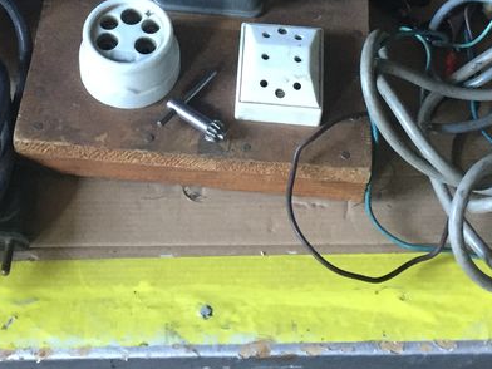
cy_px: -62
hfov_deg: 26.2
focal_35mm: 74
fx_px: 1052
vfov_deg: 18.9
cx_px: 186
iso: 250
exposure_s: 1/17
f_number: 2.2
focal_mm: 4.15
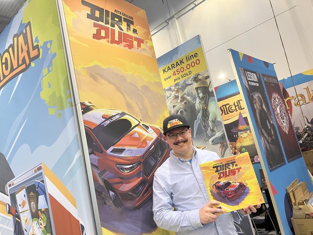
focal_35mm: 28
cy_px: 118
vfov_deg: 49.7
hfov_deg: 63.4
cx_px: 156
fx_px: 253
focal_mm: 3.99
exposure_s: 1/50
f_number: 1.8
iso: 64
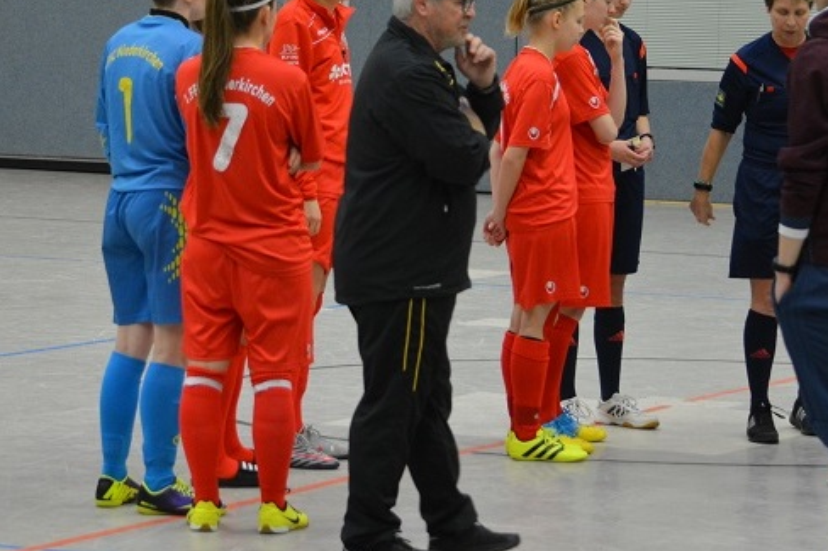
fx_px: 3242
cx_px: 443
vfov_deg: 9.7
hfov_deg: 14.6
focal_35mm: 141
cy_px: 224
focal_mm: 78
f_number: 4.5
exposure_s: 1/100
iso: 1600
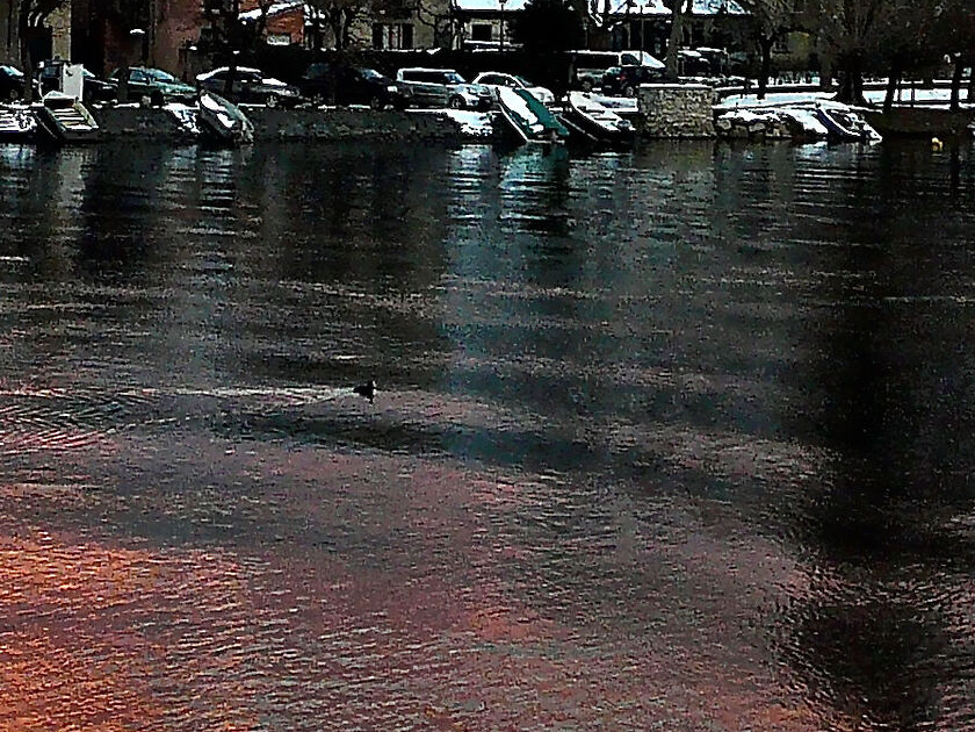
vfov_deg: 14.2
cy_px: -234
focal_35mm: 100
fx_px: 2817
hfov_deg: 19.3
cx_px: 130
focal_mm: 5.2
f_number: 2.8
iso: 80
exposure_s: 1/200
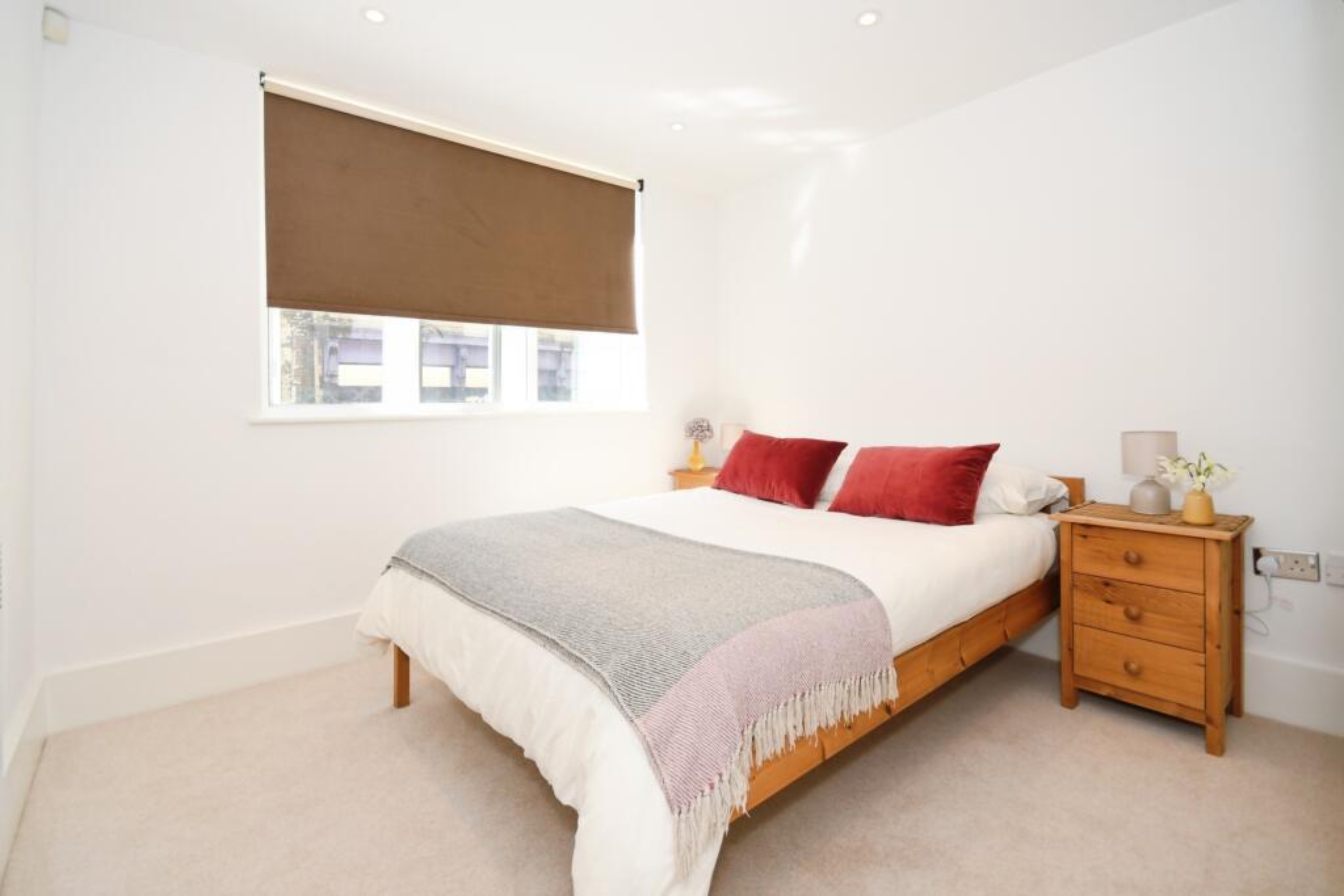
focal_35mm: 15
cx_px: 672
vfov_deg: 77.3
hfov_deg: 100.4
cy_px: 448
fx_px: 560
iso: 400
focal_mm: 10
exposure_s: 1/125
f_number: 8
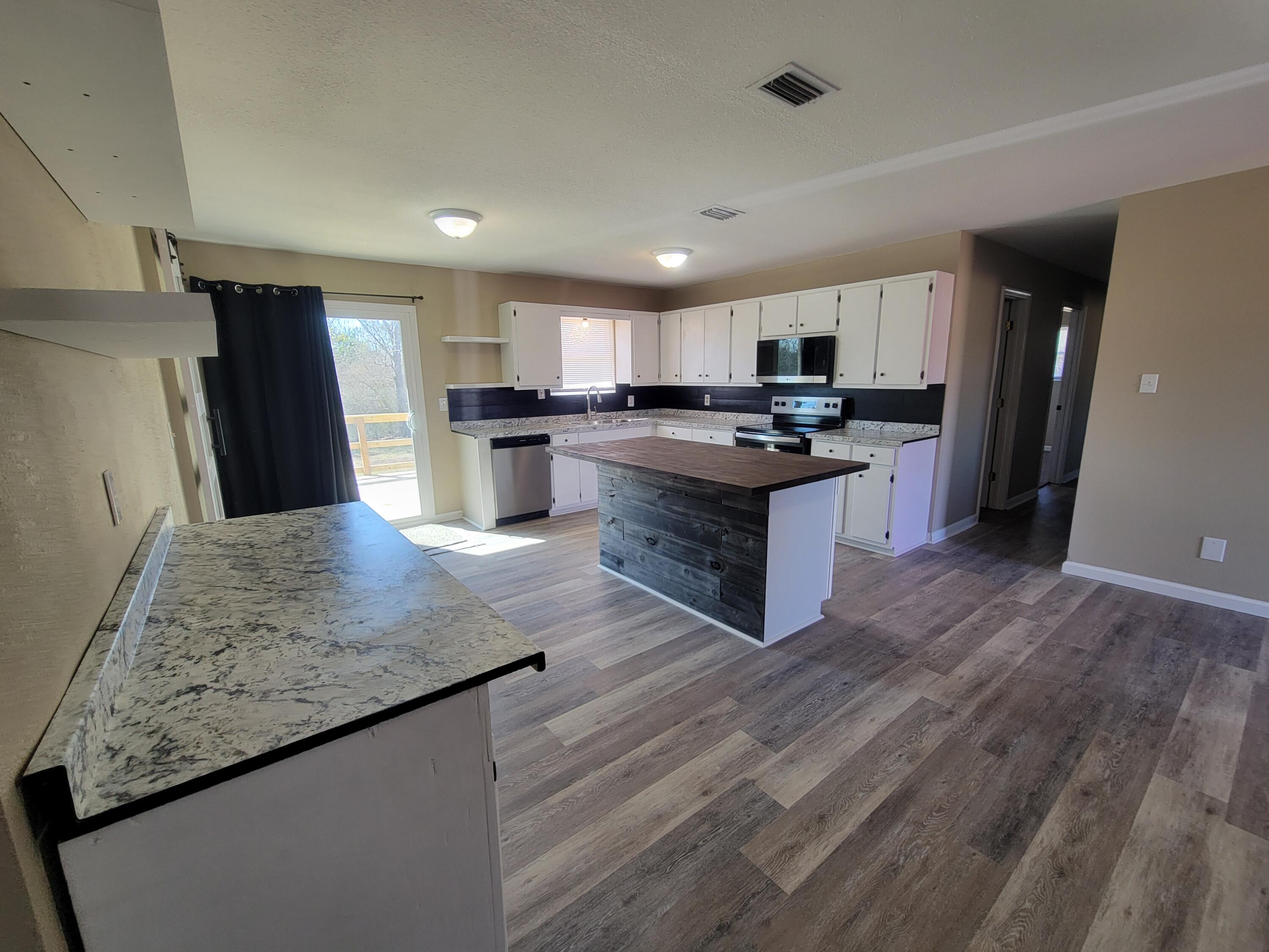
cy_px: 476
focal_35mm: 13
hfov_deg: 106.2
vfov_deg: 89.9
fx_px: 477
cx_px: 634
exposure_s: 1/60
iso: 80
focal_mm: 2.2
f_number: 2.2
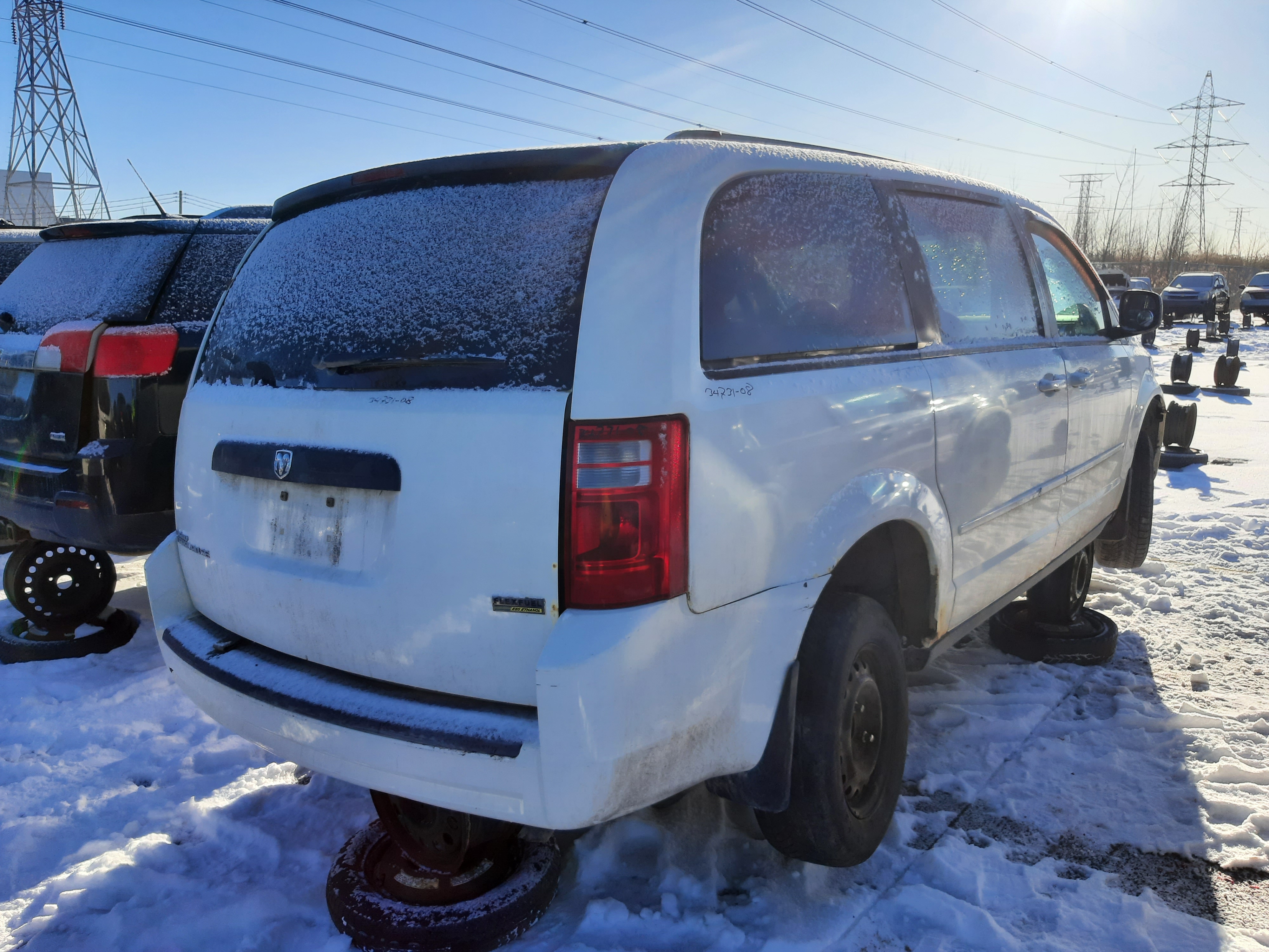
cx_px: 634
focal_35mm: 26
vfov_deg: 53.1
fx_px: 953
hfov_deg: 67.3
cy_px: 476
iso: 40
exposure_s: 1/1323
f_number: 1.7
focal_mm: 3.92
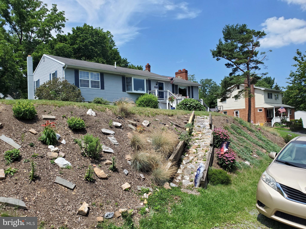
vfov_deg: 53.1
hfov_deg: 67.3
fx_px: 230
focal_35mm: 26
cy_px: 114
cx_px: 153
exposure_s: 1/1160
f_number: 2.4
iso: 50
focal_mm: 4.3
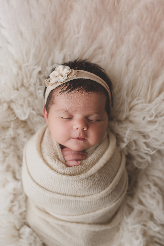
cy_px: 123
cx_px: 82
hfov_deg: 27.0
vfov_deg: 39.6
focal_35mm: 50
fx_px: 341
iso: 100
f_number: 2.8
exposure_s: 1/160
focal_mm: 50
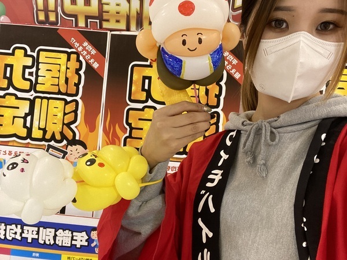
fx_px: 231
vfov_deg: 58.9
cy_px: 130
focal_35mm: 23
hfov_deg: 73.9
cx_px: 174
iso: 125
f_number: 2.2
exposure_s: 1/60
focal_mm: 2.71
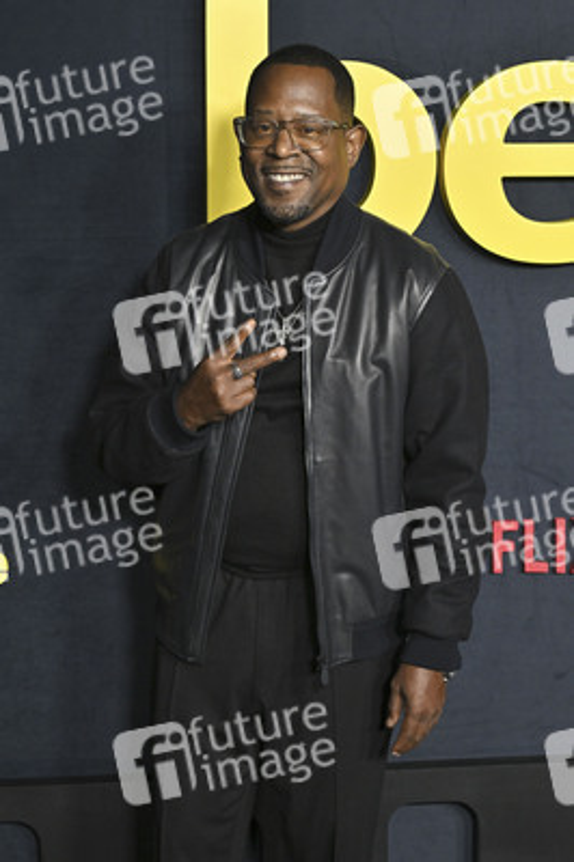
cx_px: 287
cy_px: 431
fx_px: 1701
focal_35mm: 71
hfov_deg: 19.2
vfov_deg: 28.5
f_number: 5.6
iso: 2500
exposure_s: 1/320
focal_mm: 71
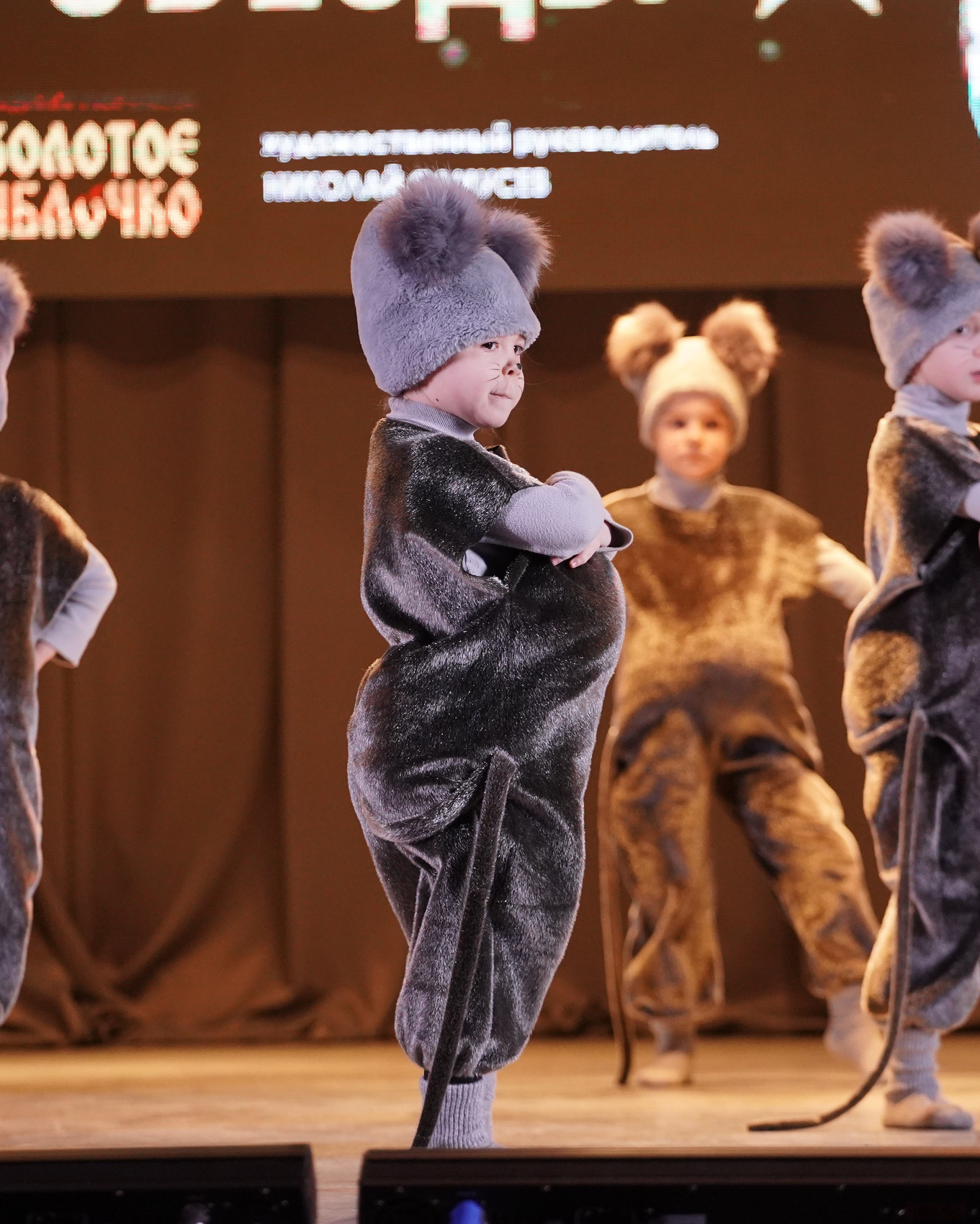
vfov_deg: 10.4
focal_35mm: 185
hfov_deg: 8.4
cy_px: 613
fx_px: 6707
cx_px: 541
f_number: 4
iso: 3200
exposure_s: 1/500
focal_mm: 131
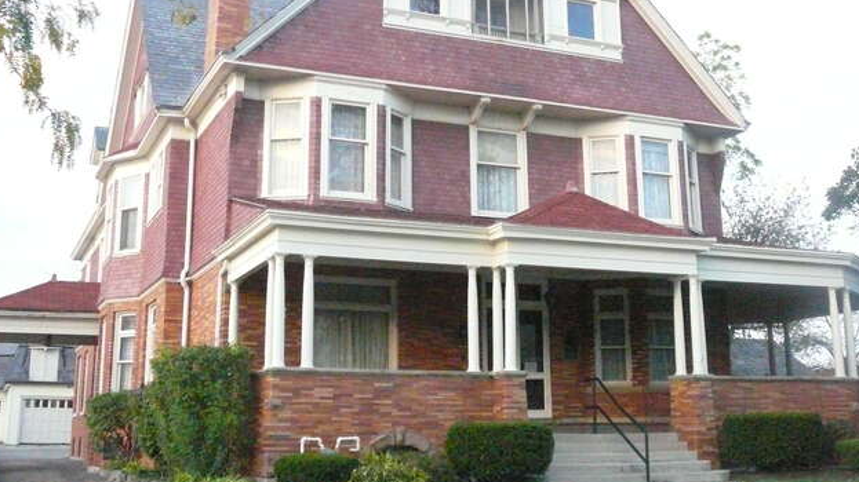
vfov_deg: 25.3
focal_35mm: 47
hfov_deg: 43.7
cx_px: 447
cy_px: 161
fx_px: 1070
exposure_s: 1/400
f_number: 2.8
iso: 800
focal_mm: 5.2
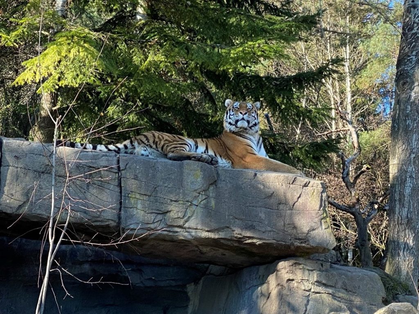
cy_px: 157
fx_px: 629
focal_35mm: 52
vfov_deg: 28.0
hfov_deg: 36.8
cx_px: 210
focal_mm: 6
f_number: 2
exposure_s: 1/148
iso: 20
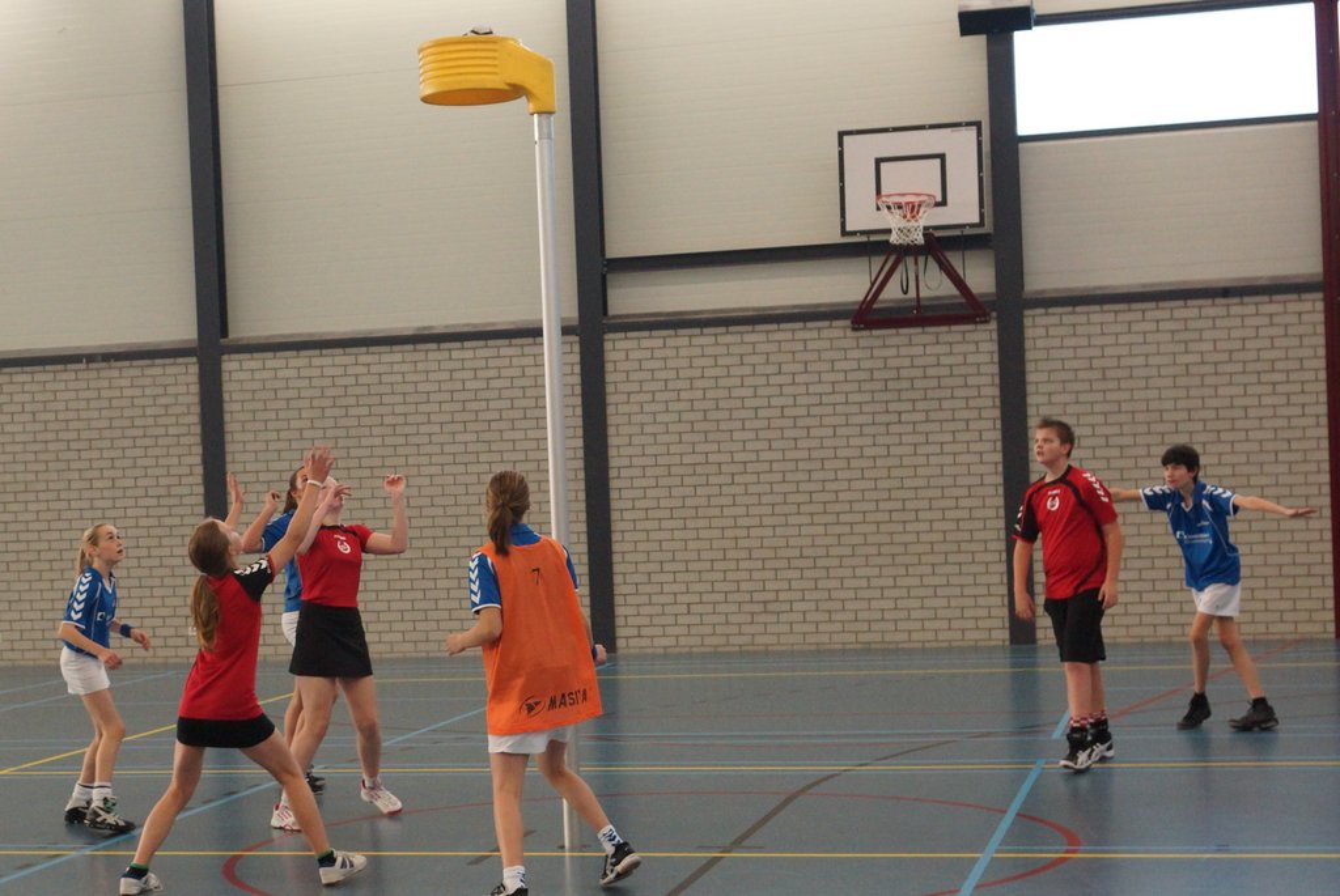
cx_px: 670
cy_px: 448
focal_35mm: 42
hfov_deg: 46.4
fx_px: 1565
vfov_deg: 32.0
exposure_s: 1/250
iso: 1250
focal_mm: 28
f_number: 4
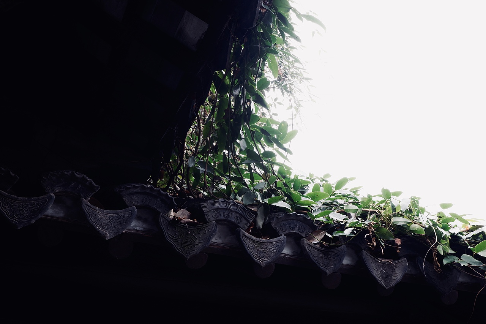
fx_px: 634
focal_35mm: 47
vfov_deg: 28.6
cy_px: 162
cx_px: 243
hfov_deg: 41.9
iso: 400
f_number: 11
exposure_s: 1/10
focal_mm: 31.4
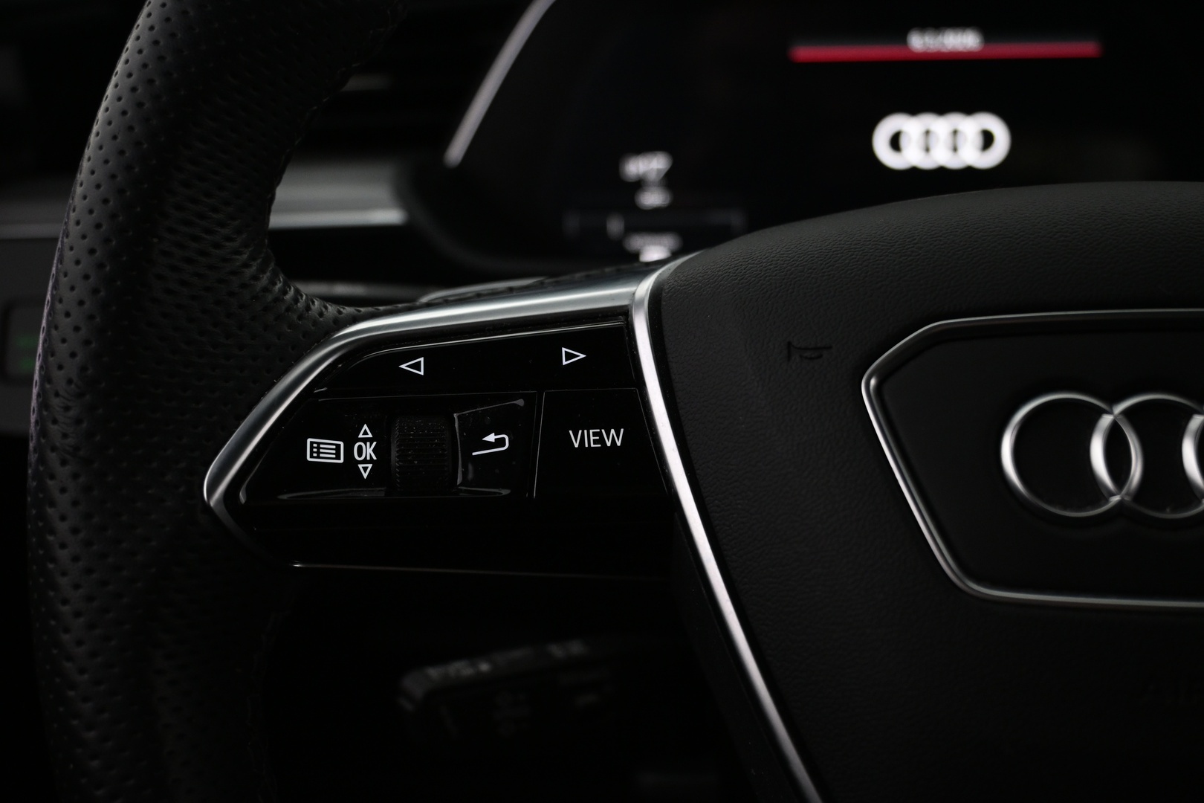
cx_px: 602
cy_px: 402
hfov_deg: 52.2
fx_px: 1229
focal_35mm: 37
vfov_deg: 36.2
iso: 1400
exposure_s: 1/40
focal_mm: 24.5
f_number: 4.2
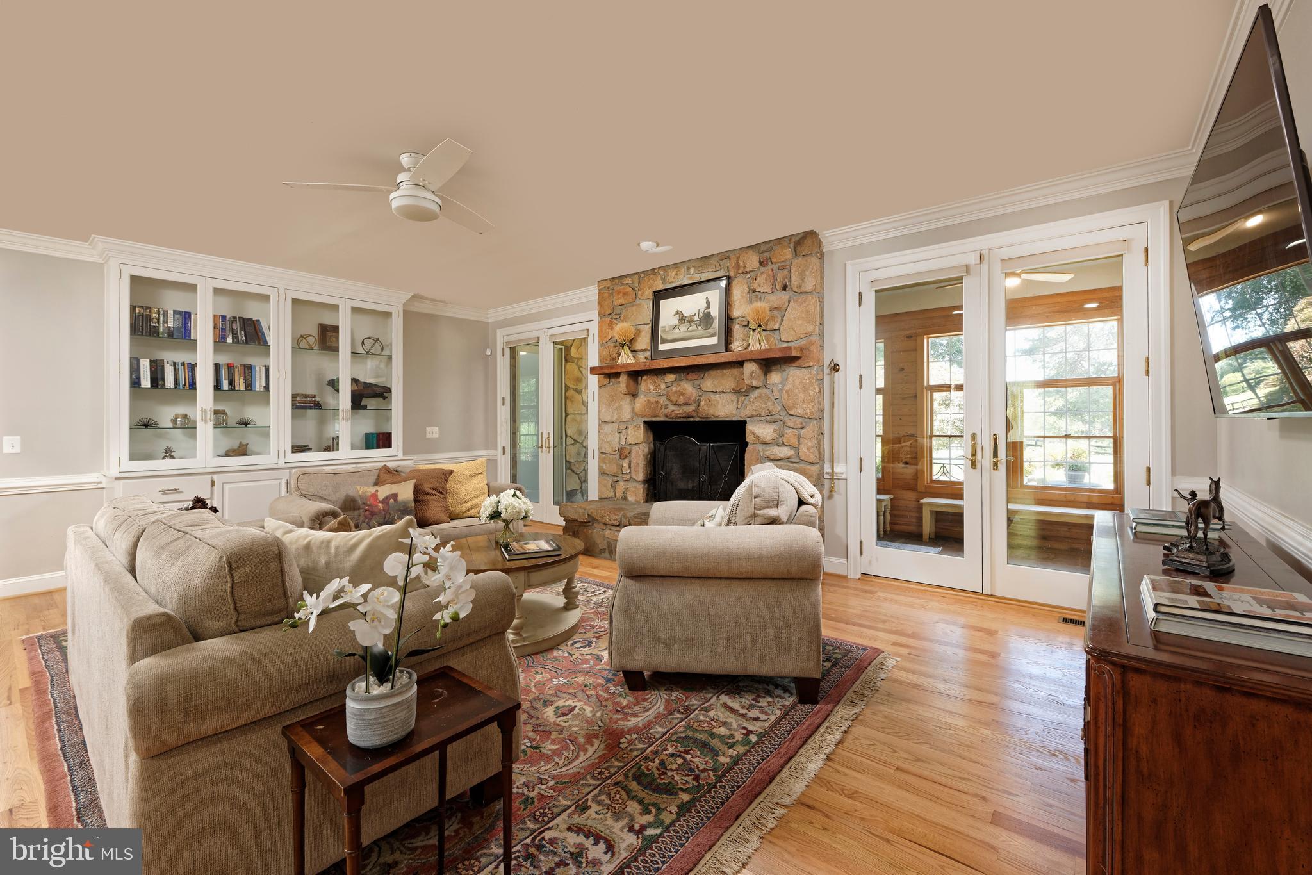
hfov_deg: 100.4
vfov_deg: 77.3
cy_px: 438
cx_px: 656
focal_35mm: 15
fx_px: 547
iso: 250
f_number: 10
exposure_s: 1/6
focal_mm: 15
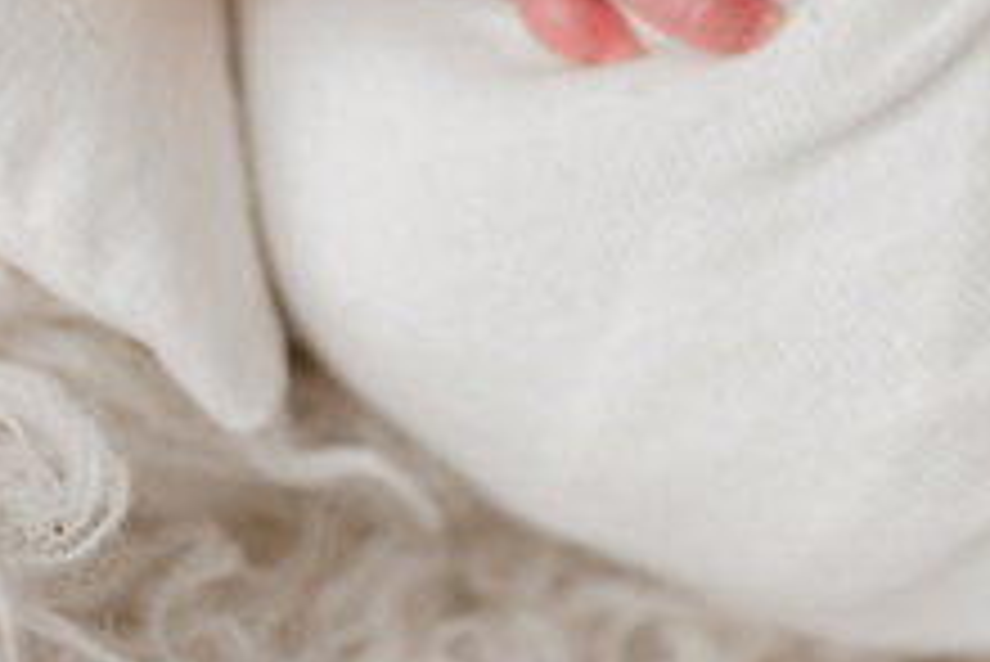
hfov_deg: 16.0
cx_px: 778
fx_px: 3495
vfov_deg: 10.4
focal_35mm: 127
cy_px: -329
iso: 400
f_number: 1.8
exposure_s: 1/640
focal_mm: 35
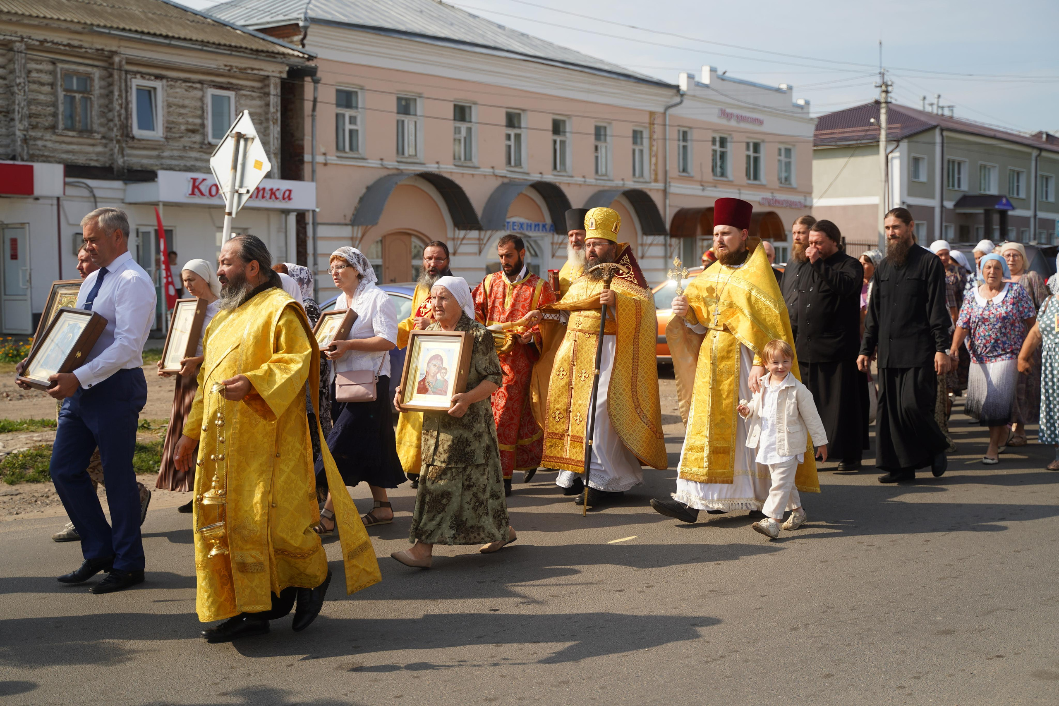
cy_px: 353
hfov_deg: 43.6
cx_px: 530
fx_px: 1324
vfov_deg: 29.9
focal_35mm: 45
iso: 100
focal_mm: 45
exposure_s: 1/1600
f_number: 2.8
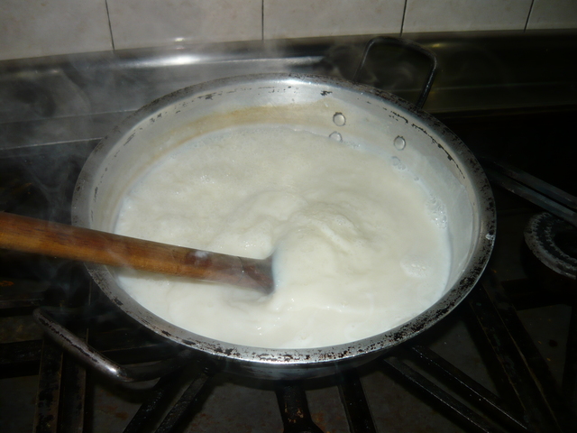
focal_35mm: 33
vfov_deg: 42.9
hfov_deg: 55.4
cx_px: 288
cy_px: 216
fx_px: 550
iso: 100
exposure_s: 1/30
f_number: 2.8
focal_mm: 5.5
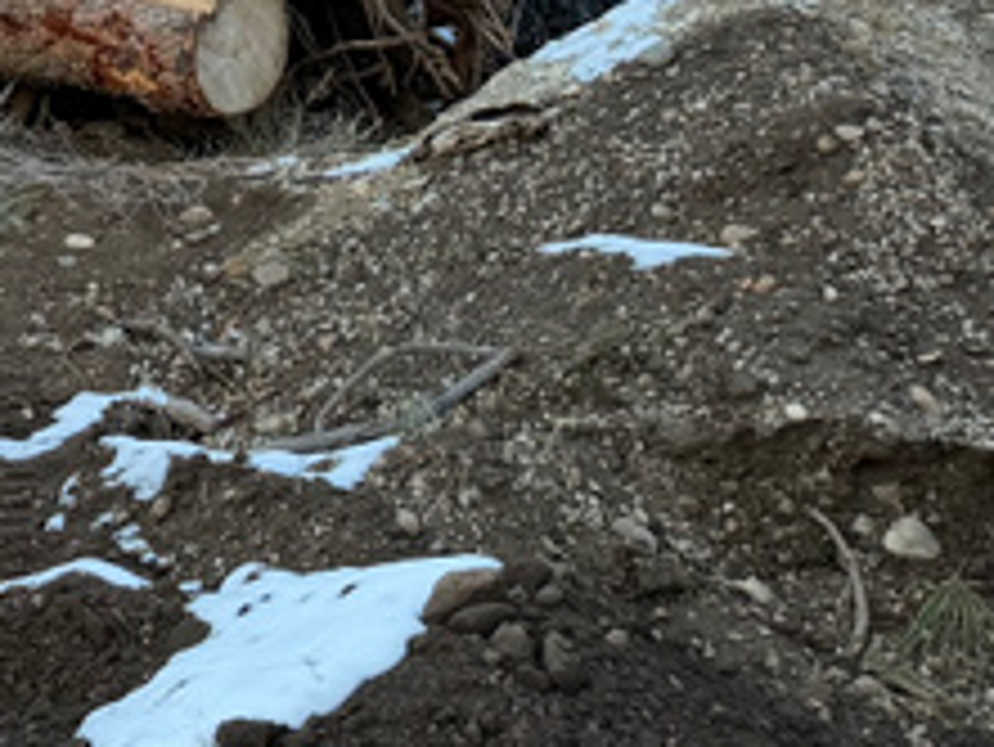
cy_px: -261
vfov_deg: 12.9
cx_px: -909
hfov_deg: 14.9
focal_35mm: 111
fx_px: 3189
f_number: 1.78
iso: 100
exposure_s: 1/121
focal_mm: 6.76
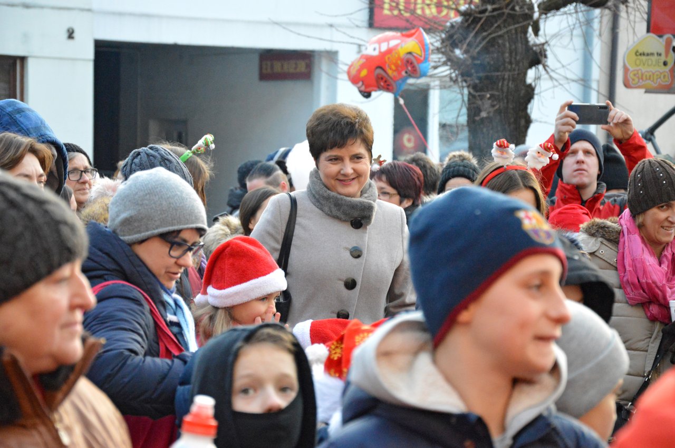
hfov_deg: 16.1
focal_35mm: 128
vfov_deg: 10.7
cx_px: 338
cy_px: 224
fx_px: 2388
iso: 3200
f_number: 5.6
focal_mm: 85
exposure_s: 1/500
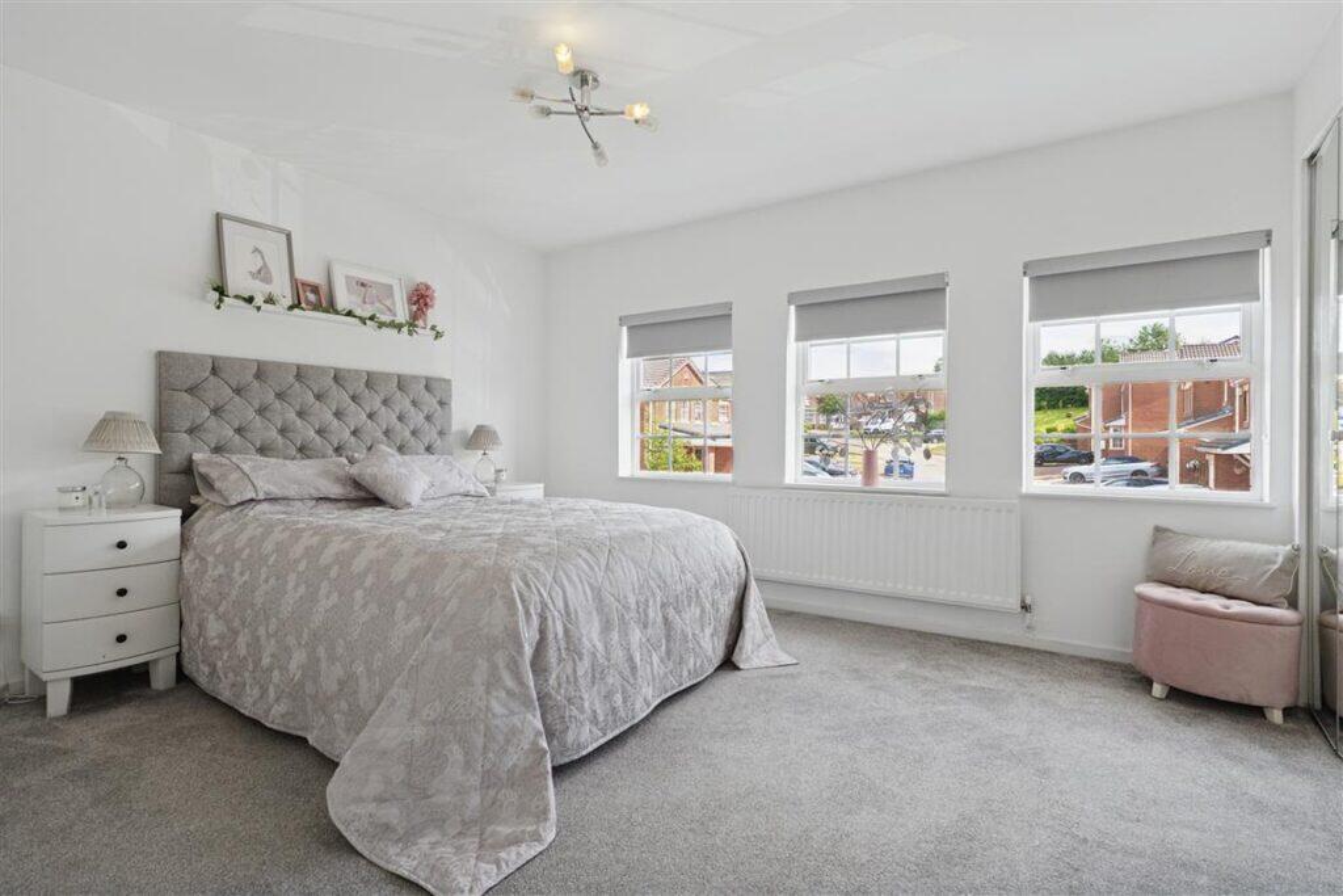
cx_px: 672
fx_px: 616
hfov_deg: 95.0
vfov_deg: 72.1
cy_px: 448
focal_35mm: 16
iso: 250
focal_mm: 11
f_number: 5.6
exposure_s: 1/125
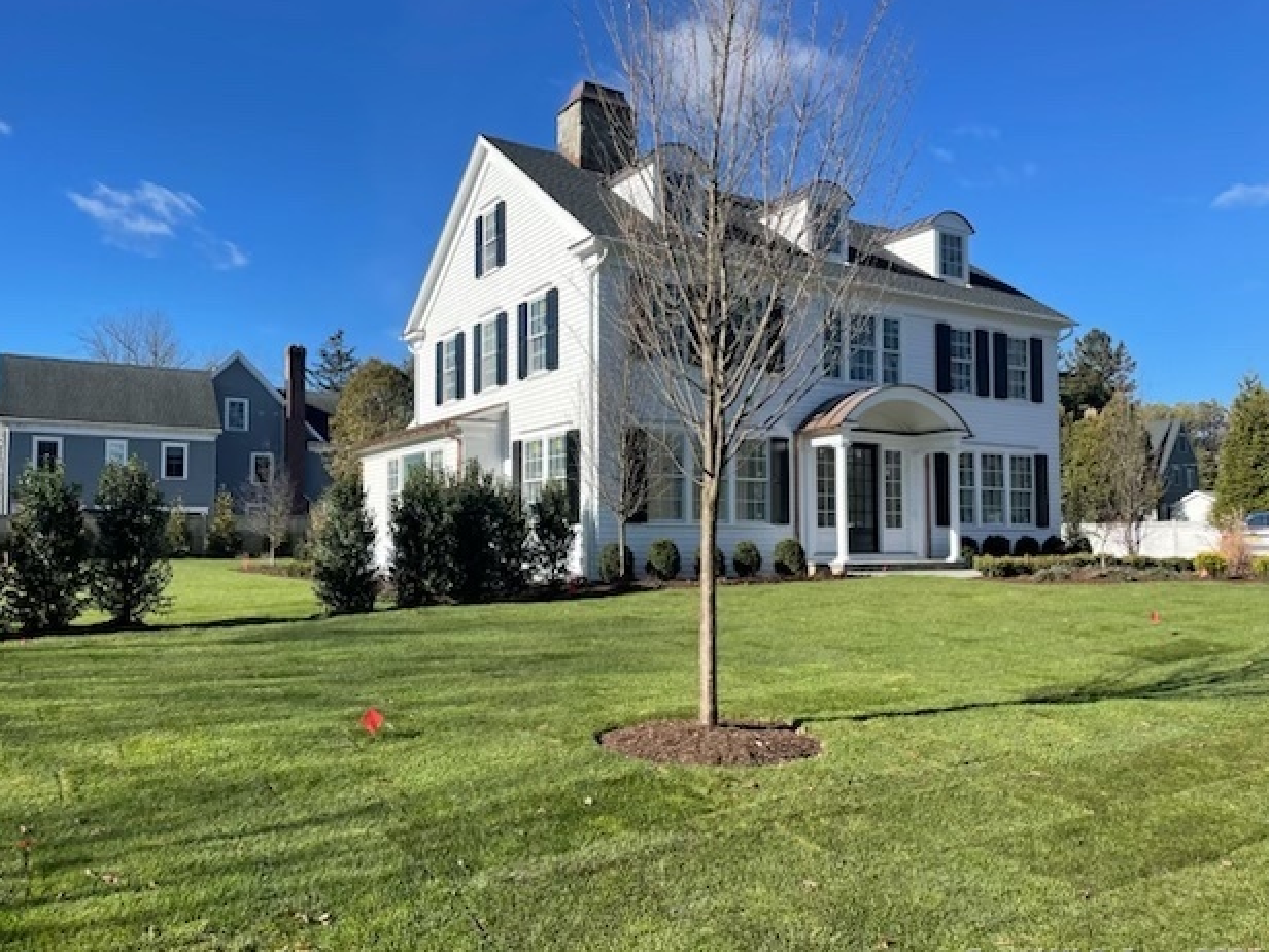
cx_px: 618
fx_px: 990
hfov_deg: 65.3
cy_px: 488
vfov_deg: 51.3
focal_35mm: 27
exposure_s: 1/2451
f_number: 1.6
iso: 32
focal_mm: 4.2
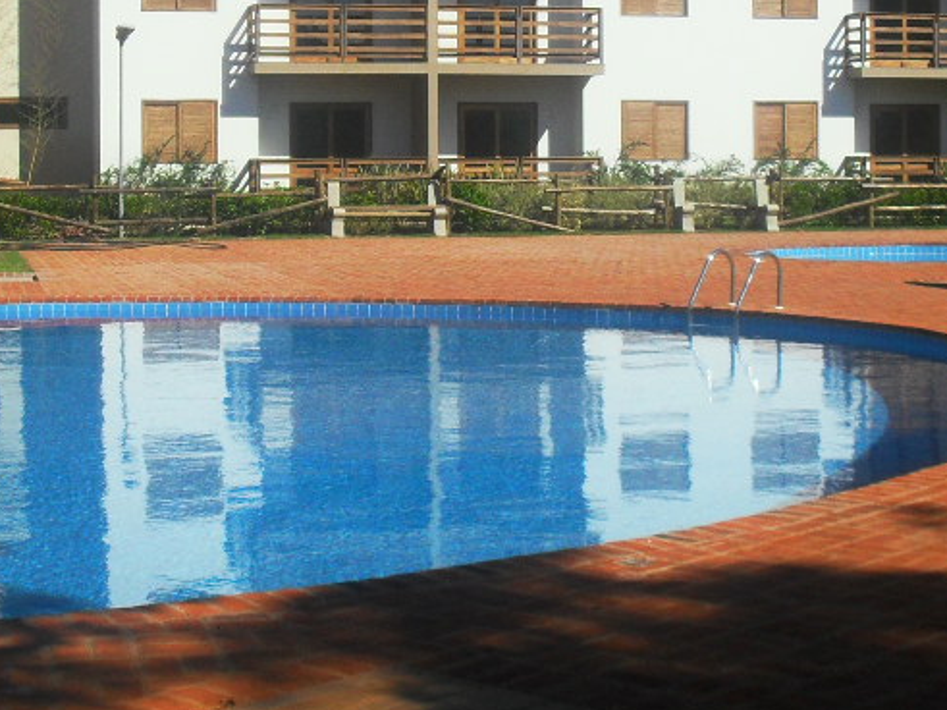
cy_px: 212
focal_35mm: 73
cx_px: 513
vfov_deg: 20.1
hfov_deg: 26.7
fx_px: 1997
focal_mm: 6.3
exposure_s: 1/500
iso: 100
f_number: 8.4
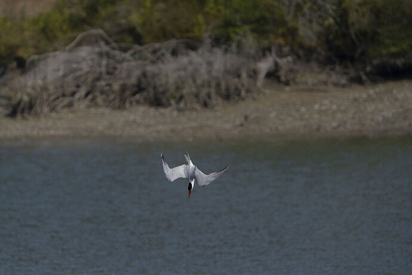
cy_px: 138
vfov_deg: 2.3
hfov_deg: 3.4
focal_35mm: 600
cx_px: 206
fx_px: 6866
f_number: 8
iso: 1250
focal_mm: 600
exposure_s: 1/6400
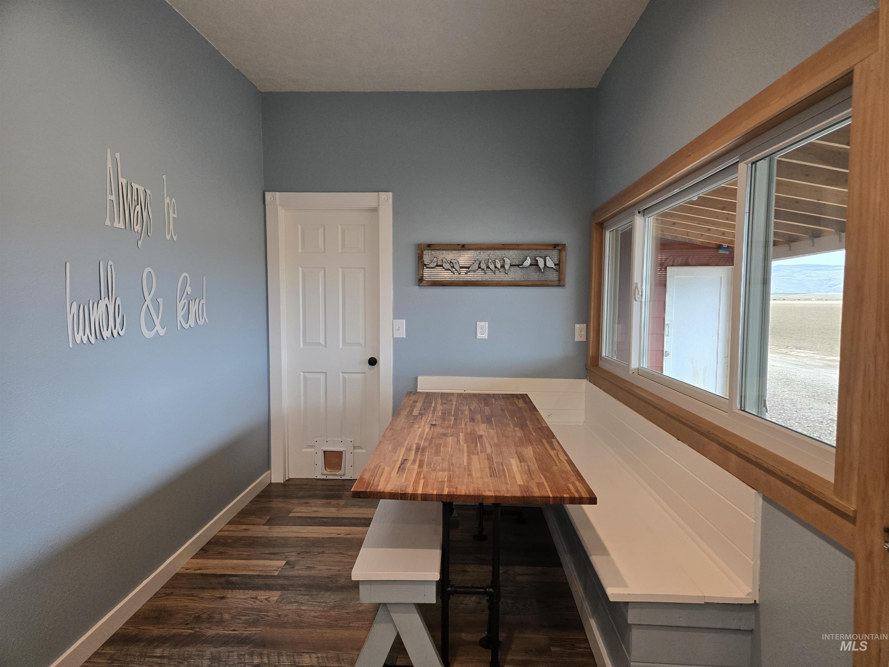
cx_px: 444
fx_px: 591
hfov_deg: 73.9
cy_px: 334
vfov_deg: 58.9
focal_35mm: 23
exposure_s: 1/120
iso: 200
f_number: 1.8
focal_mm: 5.4
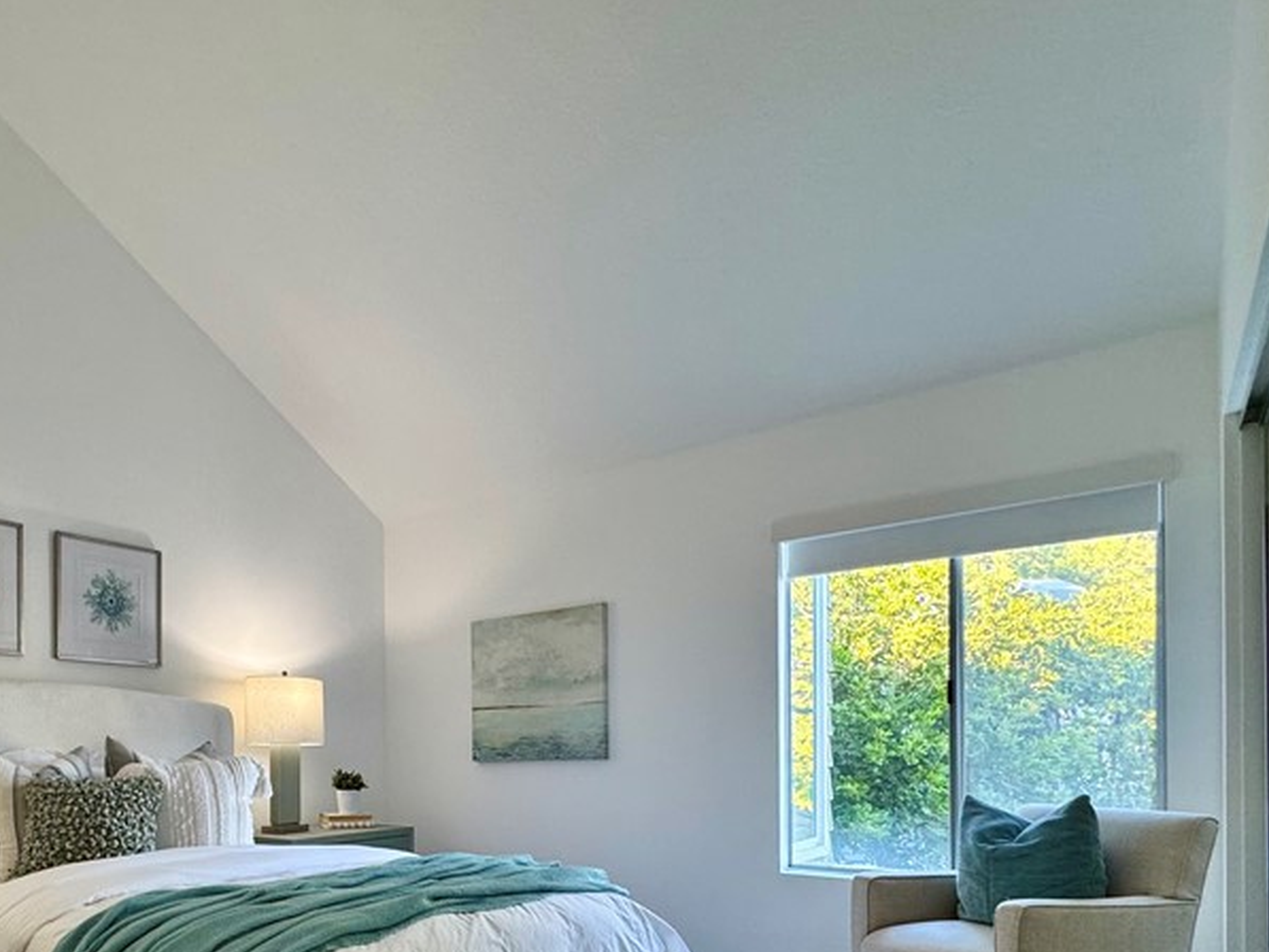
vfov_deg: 53.1
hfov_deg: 67.0
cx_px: 315
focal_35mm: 24
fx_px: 880
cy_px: 763
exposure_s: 1/120
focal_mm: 2.22
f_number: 2.2
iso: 200
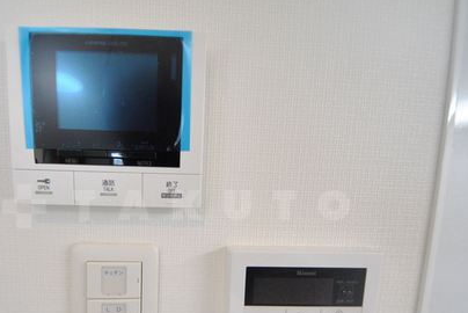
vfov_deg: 63.2
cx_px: 176
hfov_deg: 85.2
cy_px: 206
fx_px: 247
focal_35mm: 19
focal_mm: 8
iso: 800
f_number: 4.5
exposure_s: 1/80
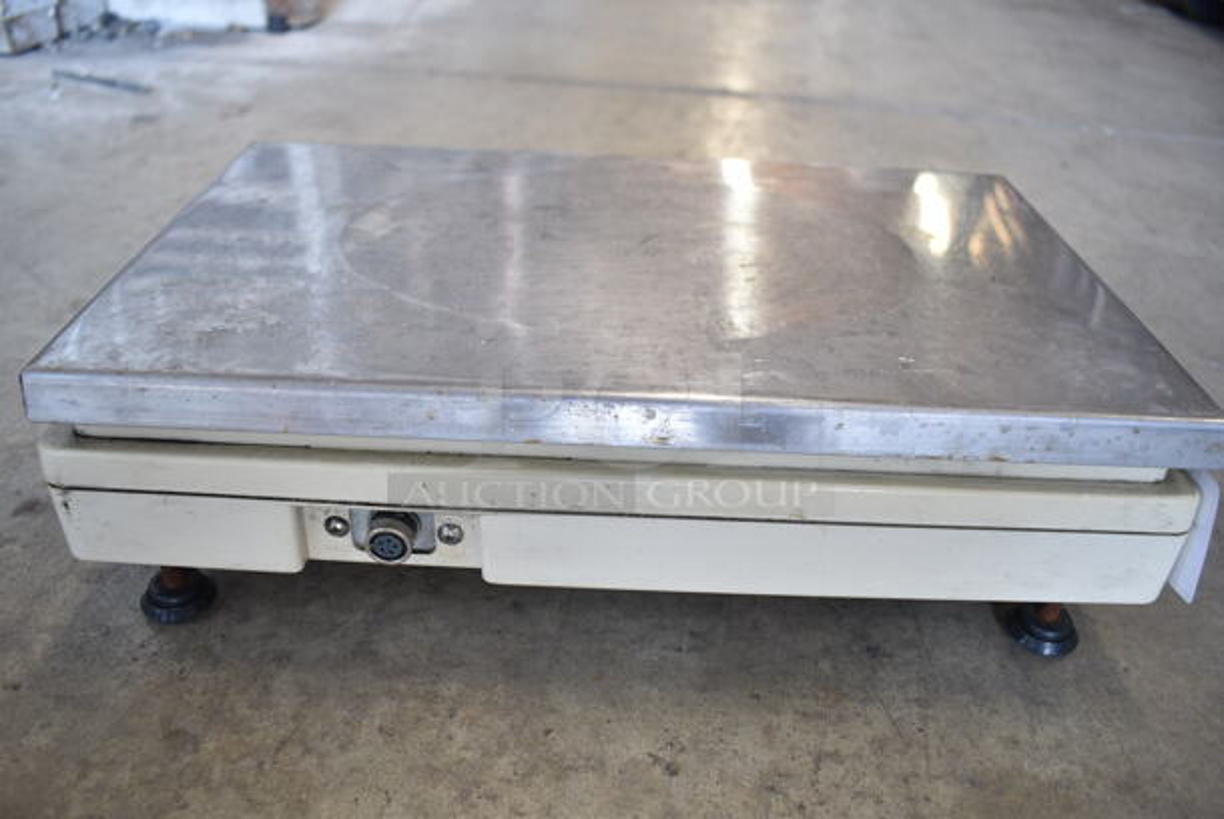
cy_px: 410
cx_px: 612
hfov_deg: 61.9
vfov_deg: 43.7
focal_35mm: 30
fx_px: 1021
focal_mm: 20
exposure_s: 1/30
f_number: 3.5
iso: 360
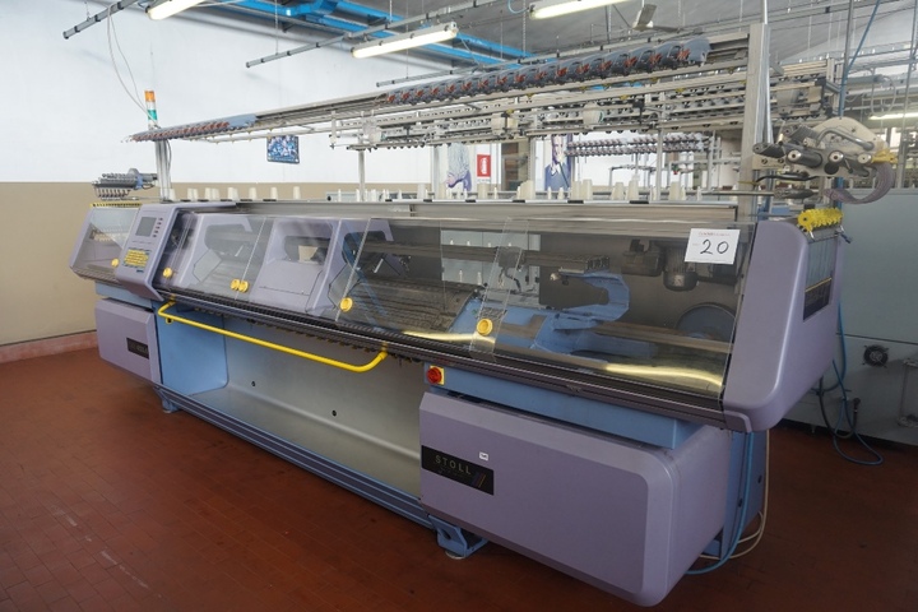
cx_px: 459
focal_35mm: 24
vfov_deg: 53.1
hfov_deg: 73.7
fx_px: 612
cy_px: 306
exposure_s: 1/160
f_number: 4
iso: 500
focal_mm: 16
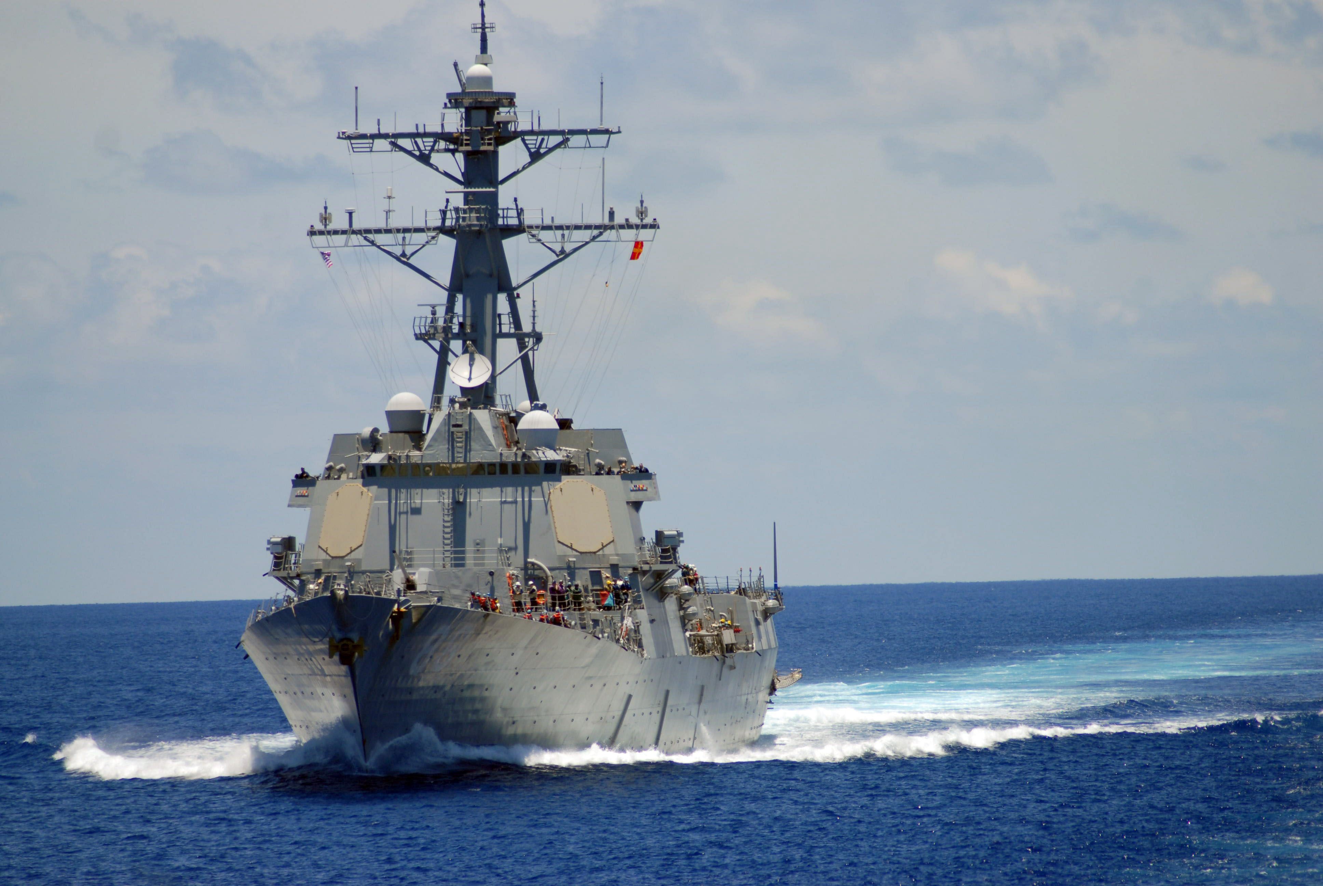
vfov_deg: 4.4
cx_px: 662
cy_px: 443
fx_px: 11590
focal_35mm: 315
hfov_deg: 6.5
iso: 200
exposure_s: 1/1600
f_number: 5
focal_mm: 210
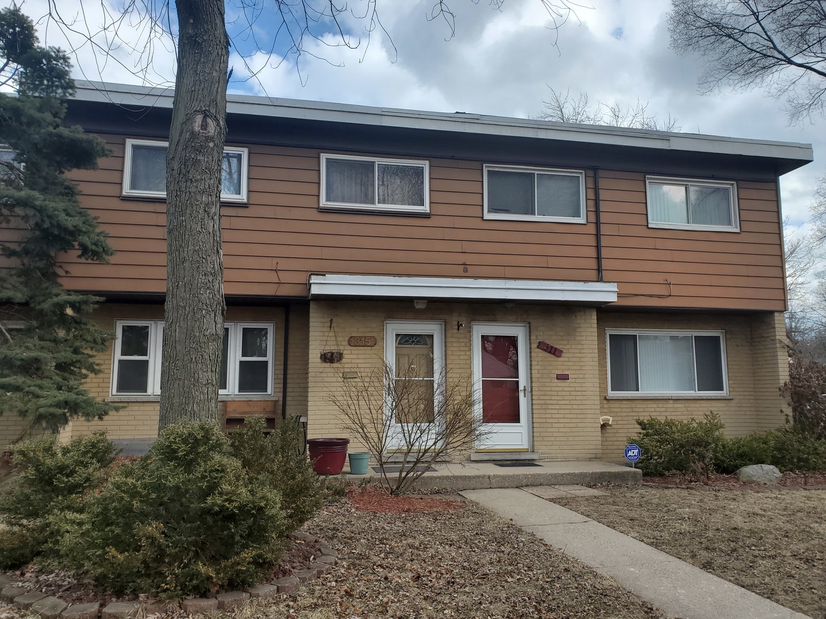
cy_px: 310
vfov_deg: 53.1
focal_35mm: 26
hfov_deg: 67.3
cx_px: 413
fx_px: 620
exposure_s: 1/785
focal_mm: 4.3
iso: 50
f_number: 2.4
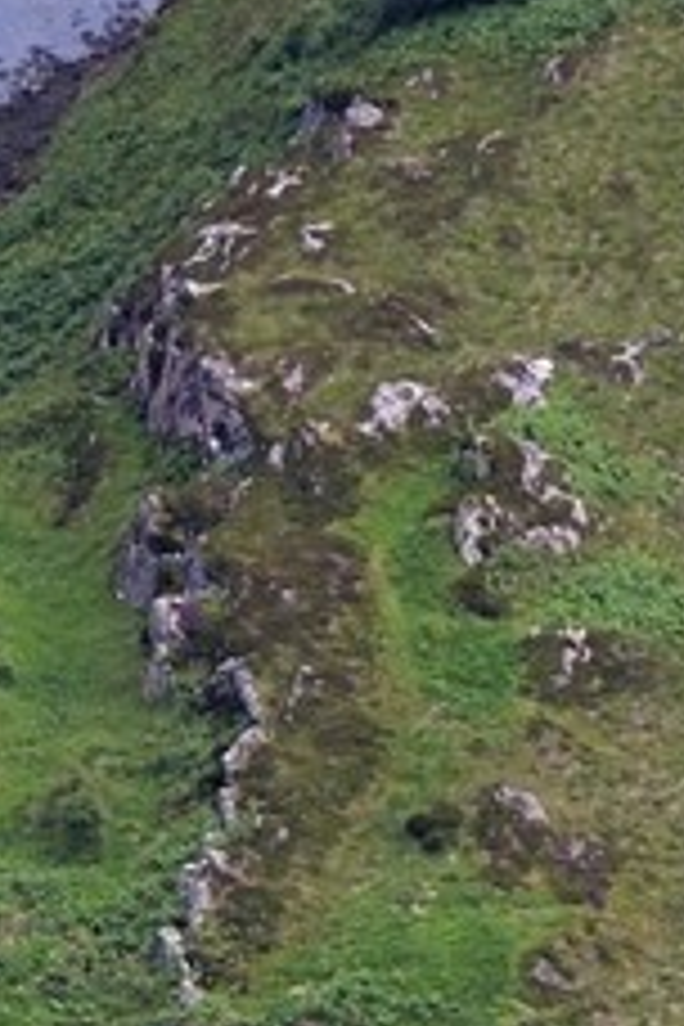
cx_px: -562
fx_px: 30977
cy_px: 2835
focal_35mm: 1087
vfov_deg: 1.9
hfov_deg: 1.3
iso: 800
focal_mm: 155
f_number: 8
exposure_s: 1/640
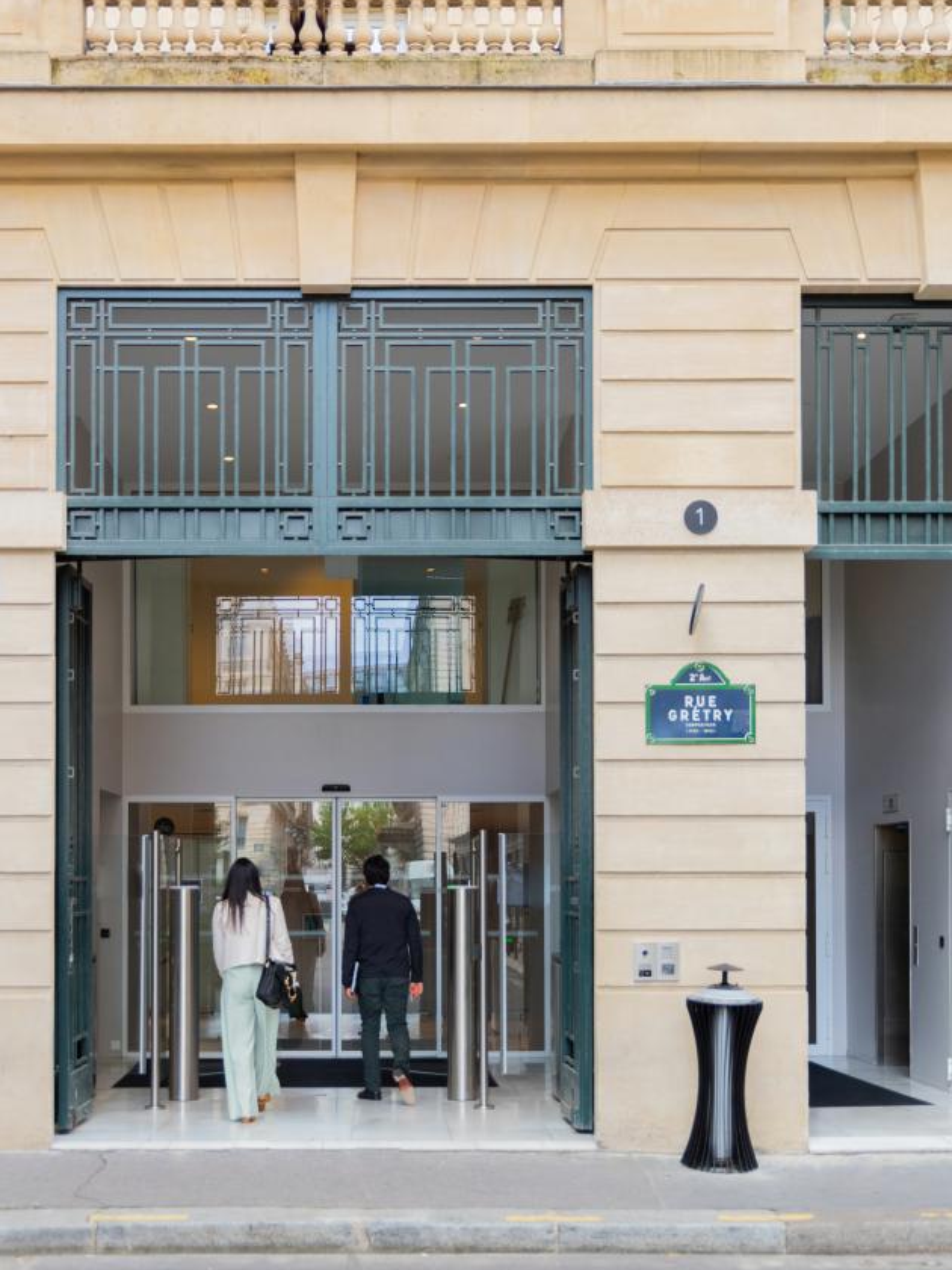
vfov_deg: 42.9
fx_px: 1613
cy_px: 665
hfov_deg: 32.9
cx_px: 472
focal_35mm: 44
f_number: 2.8
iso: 400
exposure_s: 1/1000
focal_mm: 40
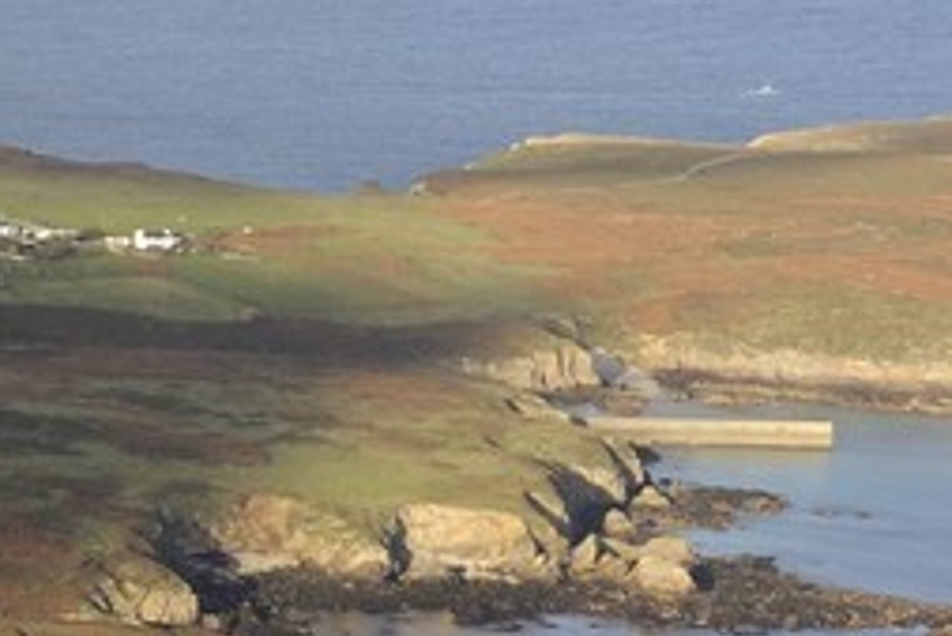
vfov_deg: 6.7
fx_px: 5345
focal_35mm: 202
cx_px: -1848
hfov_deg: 8.6
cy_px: 843
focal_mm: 32
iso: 400
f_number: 5
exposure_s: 1/1000
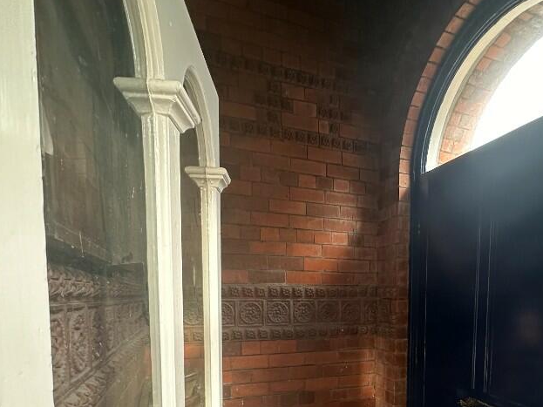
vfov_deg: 54.8
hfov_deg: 73.0
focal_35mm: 23
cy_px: 326
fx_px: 361
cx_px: 329
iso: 250
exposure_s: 1/50
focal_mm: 2.22
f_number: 2.2
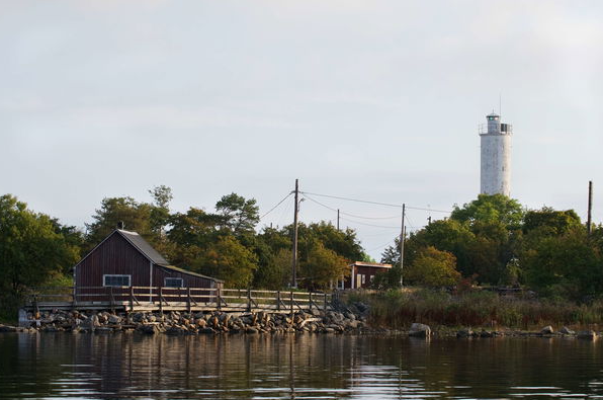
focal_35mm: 132
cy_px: 197
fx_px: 2207
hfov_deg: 15.6
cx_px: 312
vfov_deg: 10.3
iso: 200
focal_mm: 82
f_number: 7.1
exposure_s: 1/320
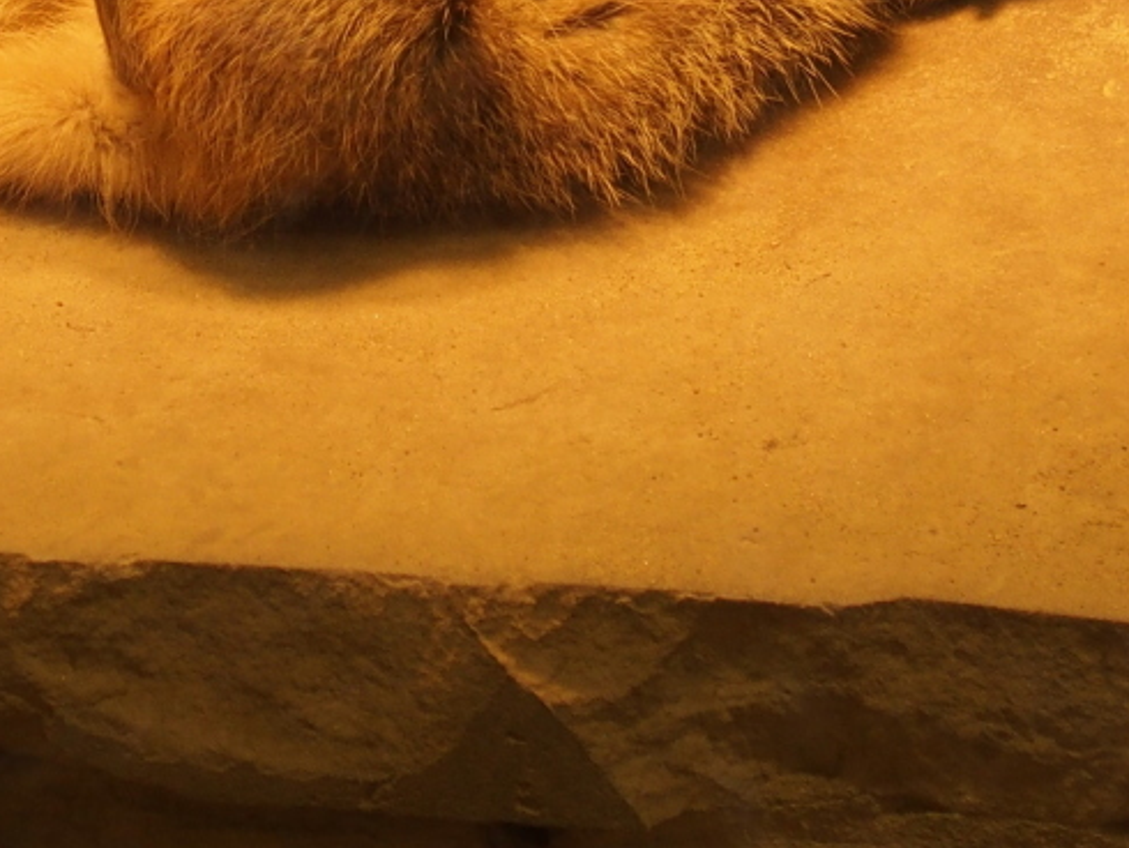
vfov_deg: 4.5
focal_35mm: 329
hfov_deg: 6.0
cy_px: -267
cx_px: 336
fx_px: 10736
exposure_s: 1/125
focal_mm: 24
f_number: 2.8
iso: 200
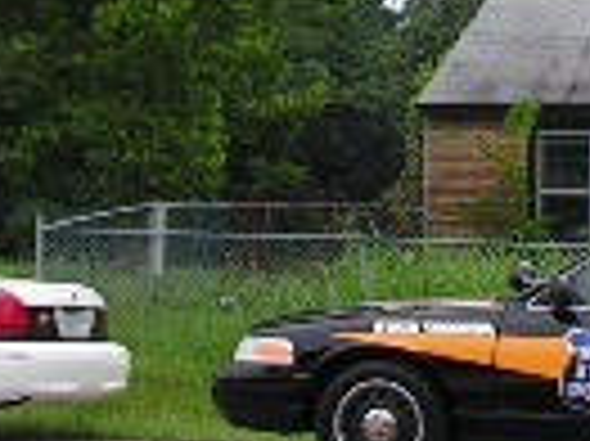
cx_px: 367
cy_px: 104
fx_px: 2333
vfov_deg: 10.8
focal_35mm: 137
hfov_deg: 14.4
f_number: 4.8
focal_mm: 6
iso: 64
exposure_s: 1/320
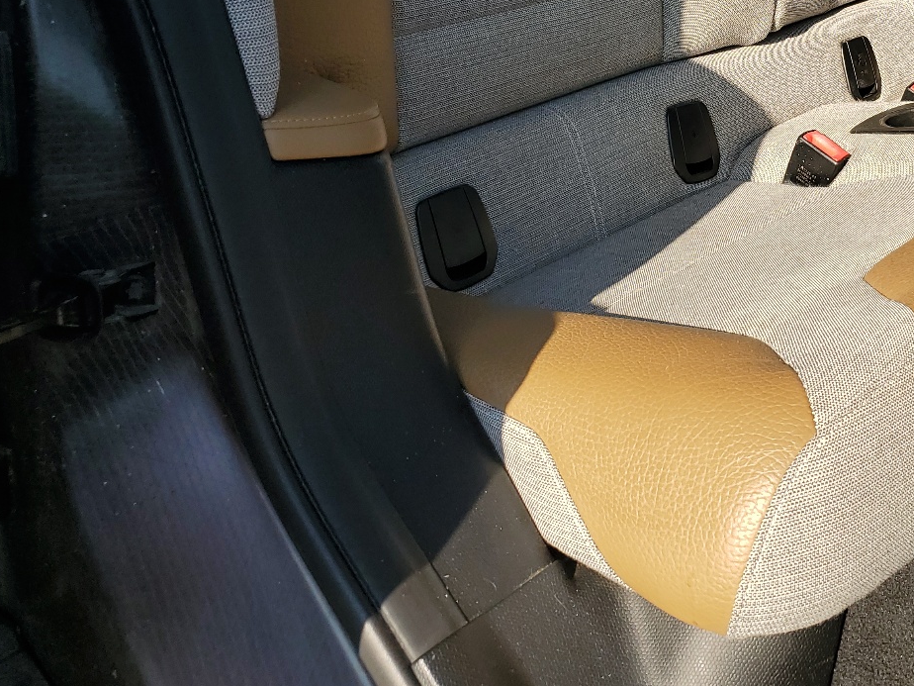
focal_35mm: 45
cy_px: 98
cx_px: 778
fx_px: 1188
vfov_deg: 31.0
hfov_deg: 39.7
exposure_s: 1/1250
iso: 50
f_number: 1.5
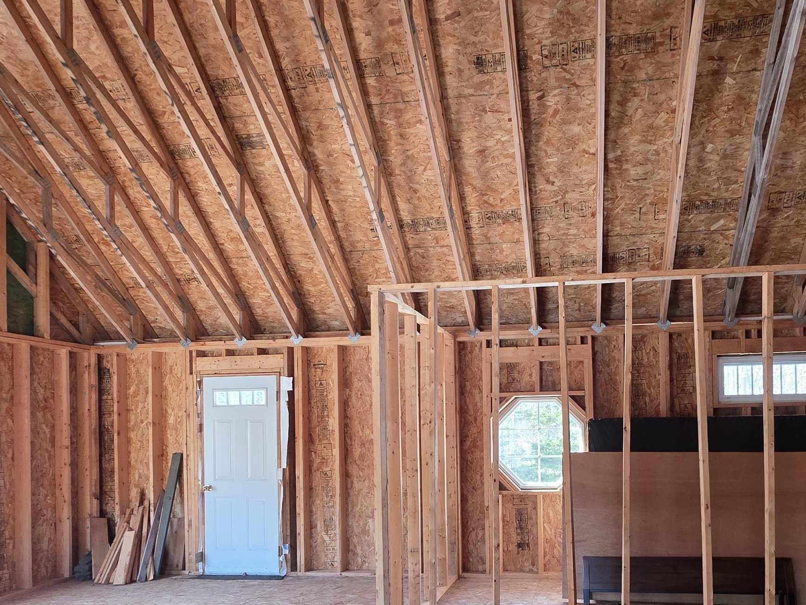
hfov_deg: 72.0
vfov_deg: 56.9
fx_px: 536
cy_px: 427
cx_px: 528
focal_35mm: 23
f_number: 1.9
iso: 250
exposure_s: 1/120
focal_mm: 2.2
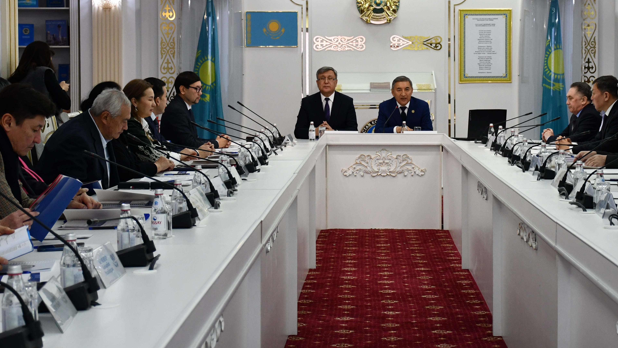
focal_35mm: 87
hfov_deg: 24.4
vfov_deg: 13.9
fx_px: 1426
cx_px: 356
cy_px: 113
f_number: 4.2
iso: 1000
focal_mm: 38
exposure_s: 1/125
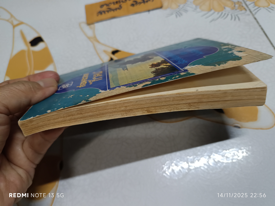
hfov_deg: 71.6
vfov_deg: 56.8
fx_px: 191
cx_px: 138
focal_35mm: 24
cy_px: 103
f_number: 1.7
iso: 1113
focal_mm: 5.31
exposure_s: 1/33.3
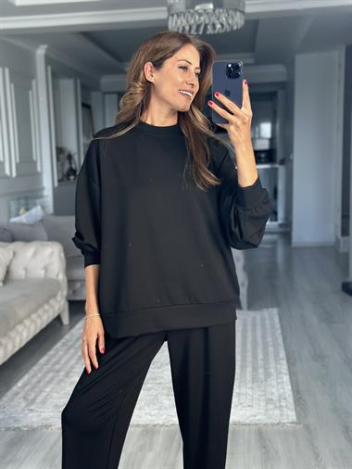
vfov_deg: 39.6
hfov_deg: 30.3
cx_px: 176
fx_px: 650
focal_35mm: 48
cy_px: 234
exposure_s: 1/170
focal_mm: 6.86
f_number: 1.78
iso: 80
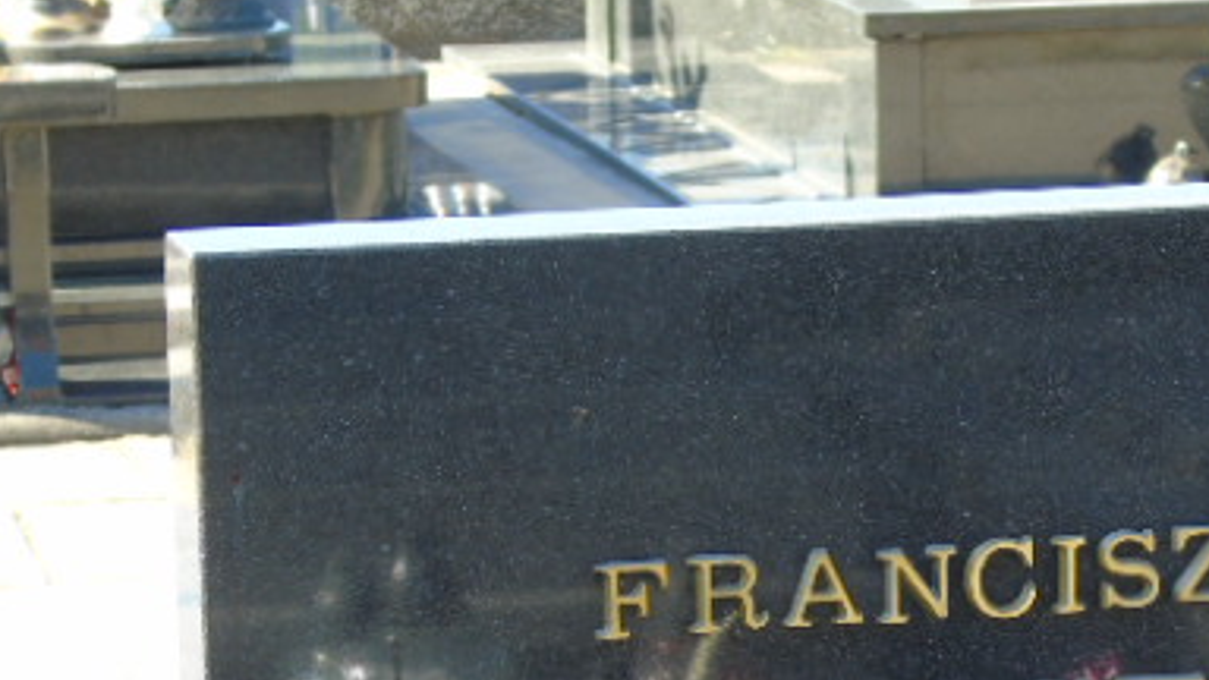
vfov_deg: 6.2
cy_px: 737
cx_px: 948
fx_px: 6283
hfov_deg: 11.0
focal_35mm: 196
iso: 80
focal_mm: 19
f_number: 4.4
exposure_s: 1/60
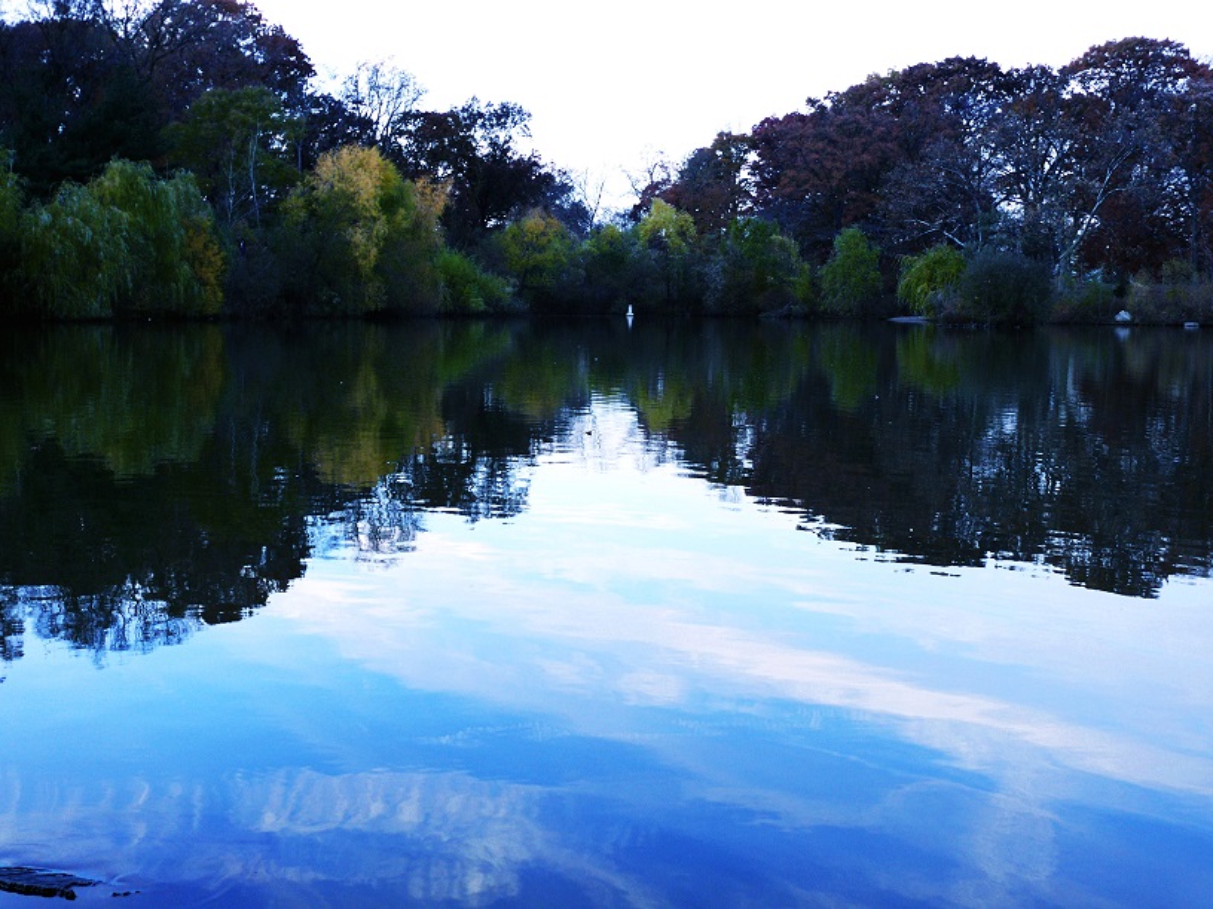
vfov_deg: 32.2
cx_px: 606
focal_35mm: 45
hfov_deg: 42.1
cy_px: 454
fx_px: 1577
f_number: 3.2
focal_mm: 9.2
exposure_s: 1/40
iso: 100
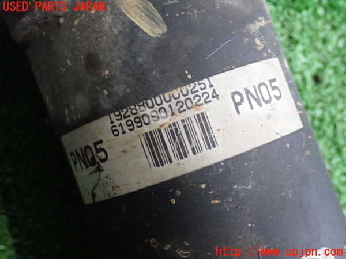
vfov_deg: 27.0
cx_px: 173
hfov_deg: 35.5
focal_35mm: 54
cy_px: 130
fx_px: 540
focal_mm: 9.65
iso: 640
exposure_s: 1/50
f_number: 3.3
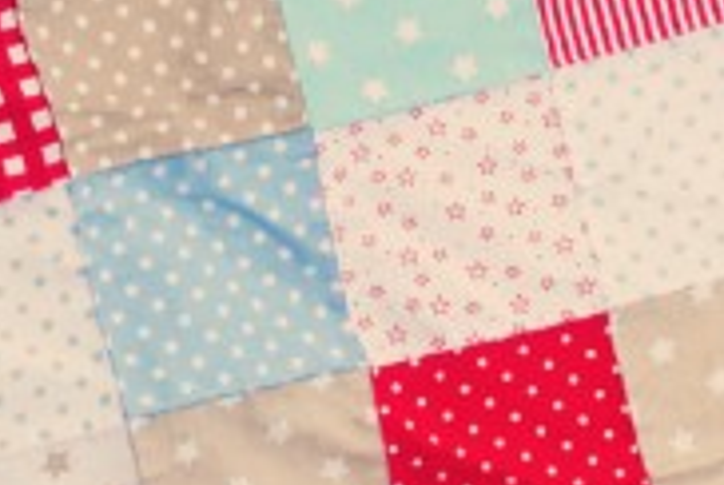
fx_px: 4452
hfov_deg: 8.6
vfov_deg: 6.1
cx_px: 1621
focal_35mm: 221
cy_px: -413
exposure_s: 1/250
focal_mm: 35
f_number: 7.1
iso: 1000
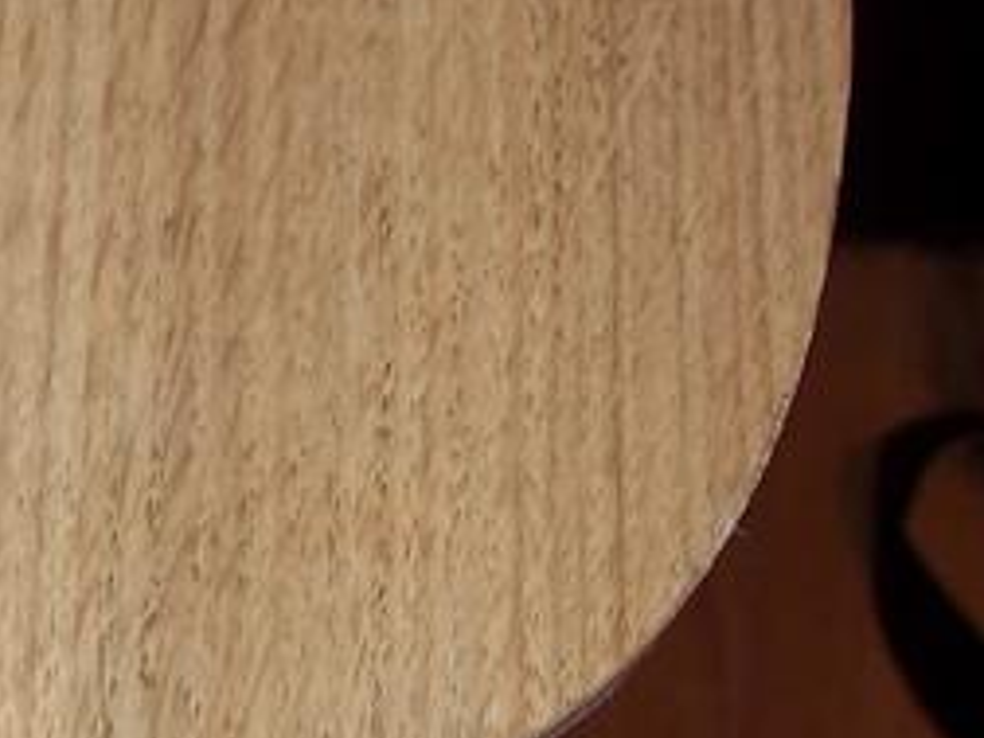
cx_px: -449
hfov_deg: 14.3
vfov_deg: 11.3
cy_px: 707
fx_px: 3695
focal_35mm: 130
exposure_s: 1/30
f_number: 2.9
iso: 80
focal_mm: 5.7
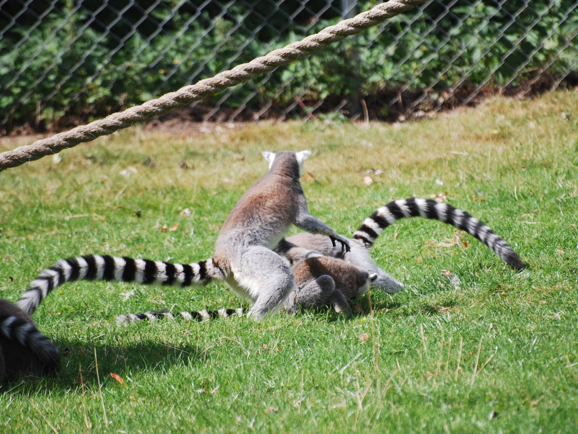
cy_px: 217
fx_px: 8131
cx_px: 323
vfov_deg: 3.1
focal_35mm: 487
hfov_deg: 4.1
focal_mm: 300
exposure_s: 1/500
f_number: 5.6
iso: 200
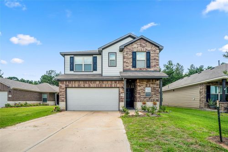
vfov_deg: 73.7
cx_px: 114
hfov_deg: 96.8
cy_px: 76
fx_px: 101
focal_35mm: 16
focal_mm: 16
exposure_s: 1/5000
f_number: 4
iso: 100
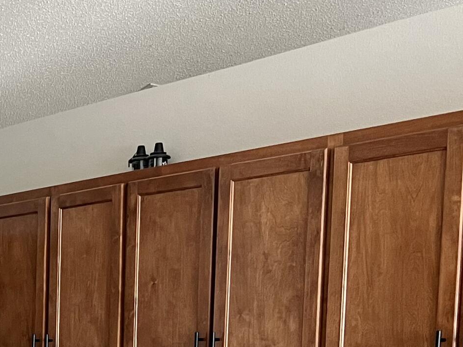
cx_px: -184
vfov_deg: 16.7
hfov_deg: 20.8
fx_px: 1110
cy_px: 463
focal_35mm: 83
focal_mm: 5.7
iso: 160
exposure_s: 1/60
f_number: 1.5
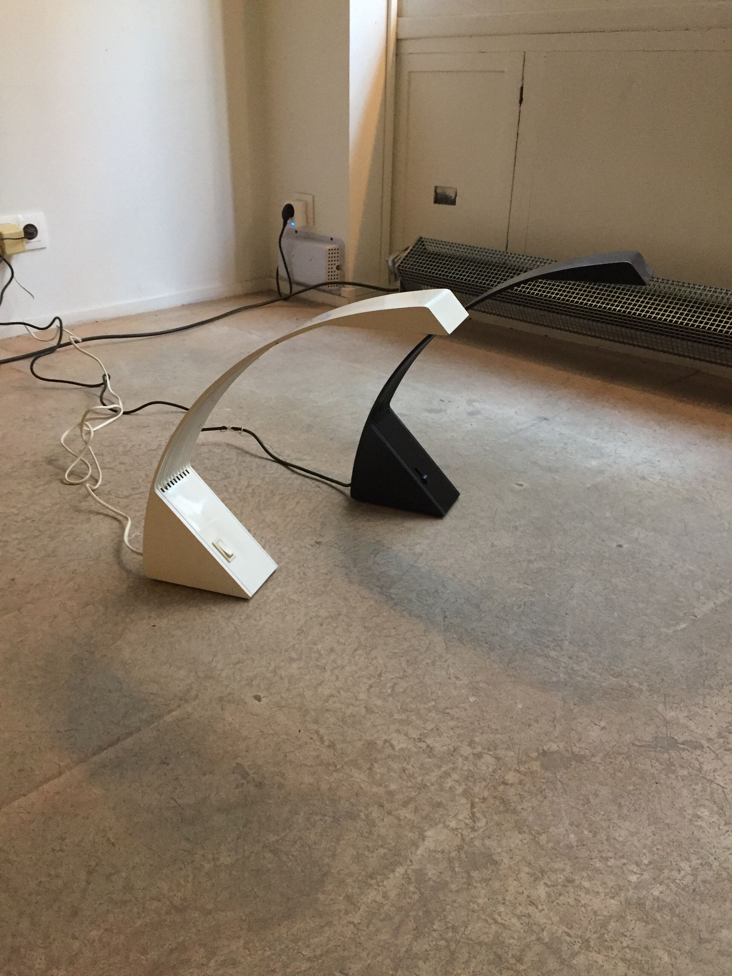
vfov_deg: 61.7
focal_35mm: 29
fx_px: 818
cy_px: 488
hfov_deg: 48.2
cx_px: 366
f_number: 2.2
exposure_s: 1/20
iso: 250
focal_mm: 4.15
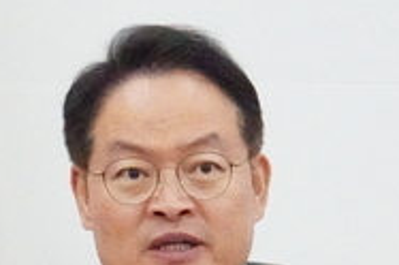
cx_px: 162
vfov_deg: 2.8
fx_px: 5322
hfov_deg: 4.3
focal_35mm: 481
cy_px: 255
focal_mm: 88
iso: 40000
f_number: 9
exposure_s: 1/1250
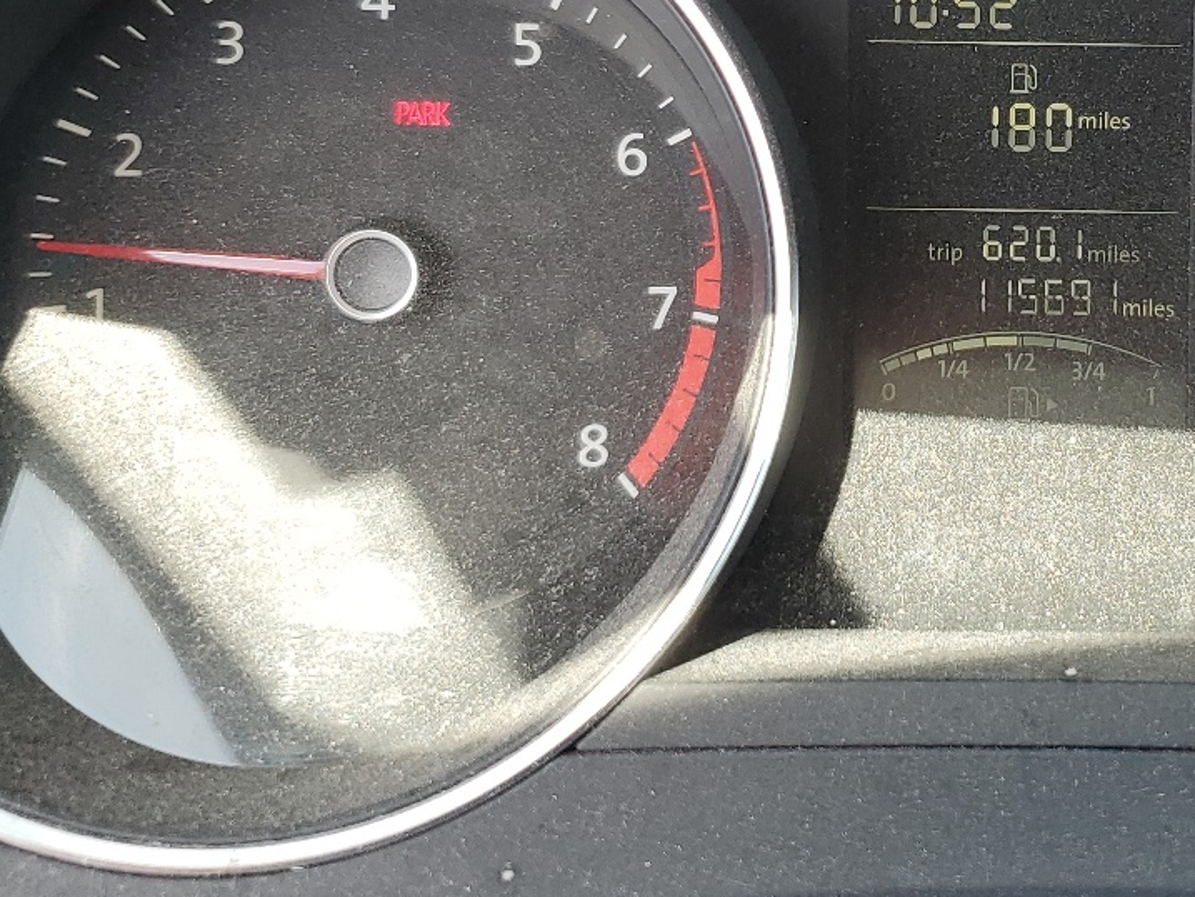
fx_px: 2003
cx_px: 950
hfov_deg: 32.4
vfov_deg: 25.0
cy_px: 228
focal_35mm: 58
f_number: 1.5
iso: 50
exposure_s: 1/238
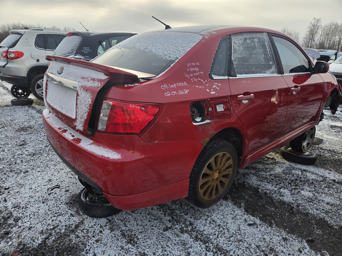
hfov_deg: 73.9
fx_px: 227
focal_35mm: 23
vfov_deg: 58.9
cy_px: 128
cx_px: 171
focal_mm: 5.4
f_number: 1.8
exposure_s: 1/580
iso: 25
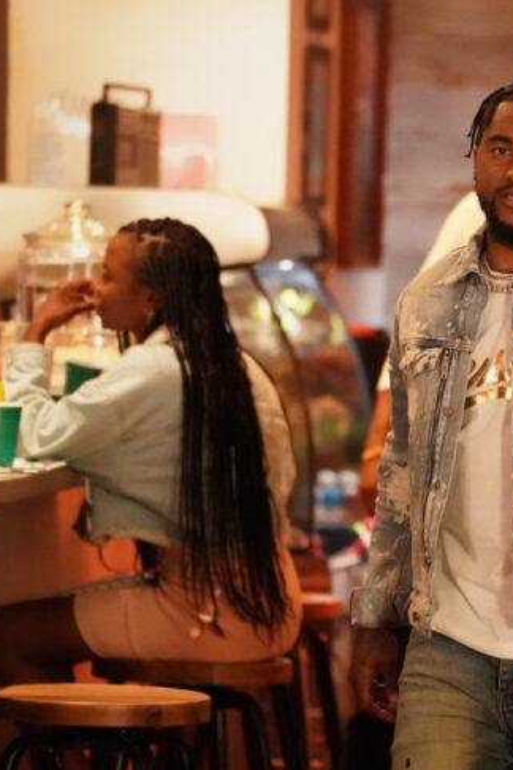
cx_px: 513
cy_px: 349
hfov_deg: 5.5
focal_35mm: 248
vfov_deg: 8.3
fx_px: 5301
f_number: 2.8
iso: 20000
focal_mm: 134
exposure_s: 1/250
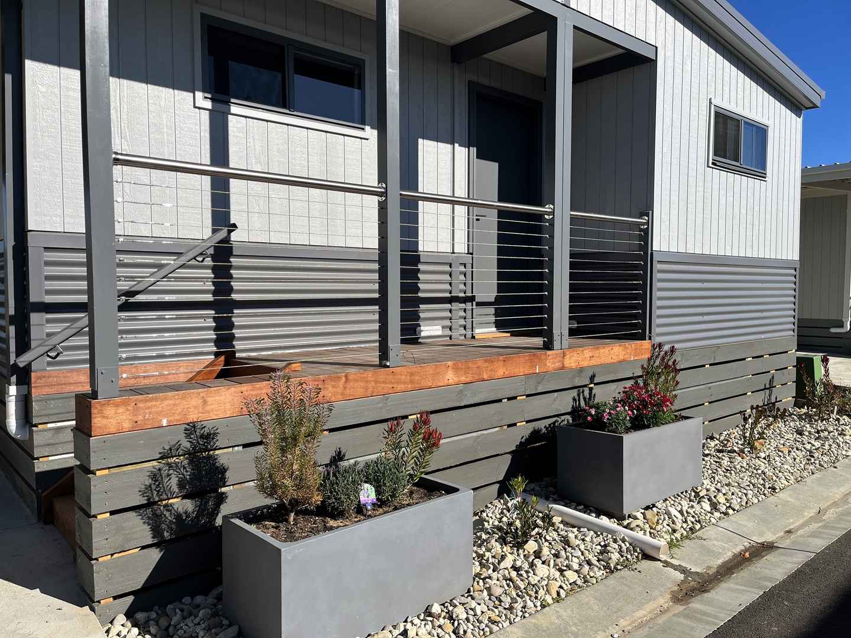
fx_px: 639
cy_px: 319
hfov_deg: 67.3
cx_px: 426
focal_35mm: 26
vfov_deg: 53.1
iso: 50
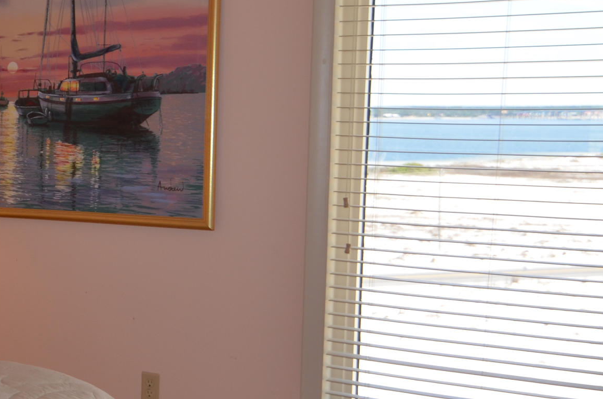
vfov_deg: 21.8
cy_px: 250
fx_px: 1036
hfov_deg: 29.9
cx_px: -18
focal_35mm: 62
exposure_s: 1/200
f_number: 2.8
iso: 200
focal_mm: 16
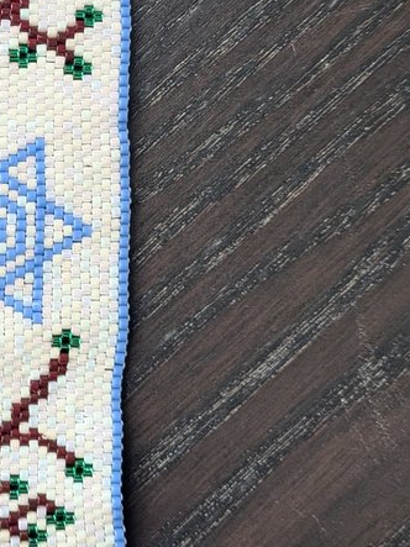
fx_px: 1027
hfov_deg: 22.0
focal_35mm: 65
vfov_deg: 29.8
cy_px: 233
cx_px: 32
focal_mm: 4.53
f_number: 1.7
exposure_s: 1/100
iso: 53
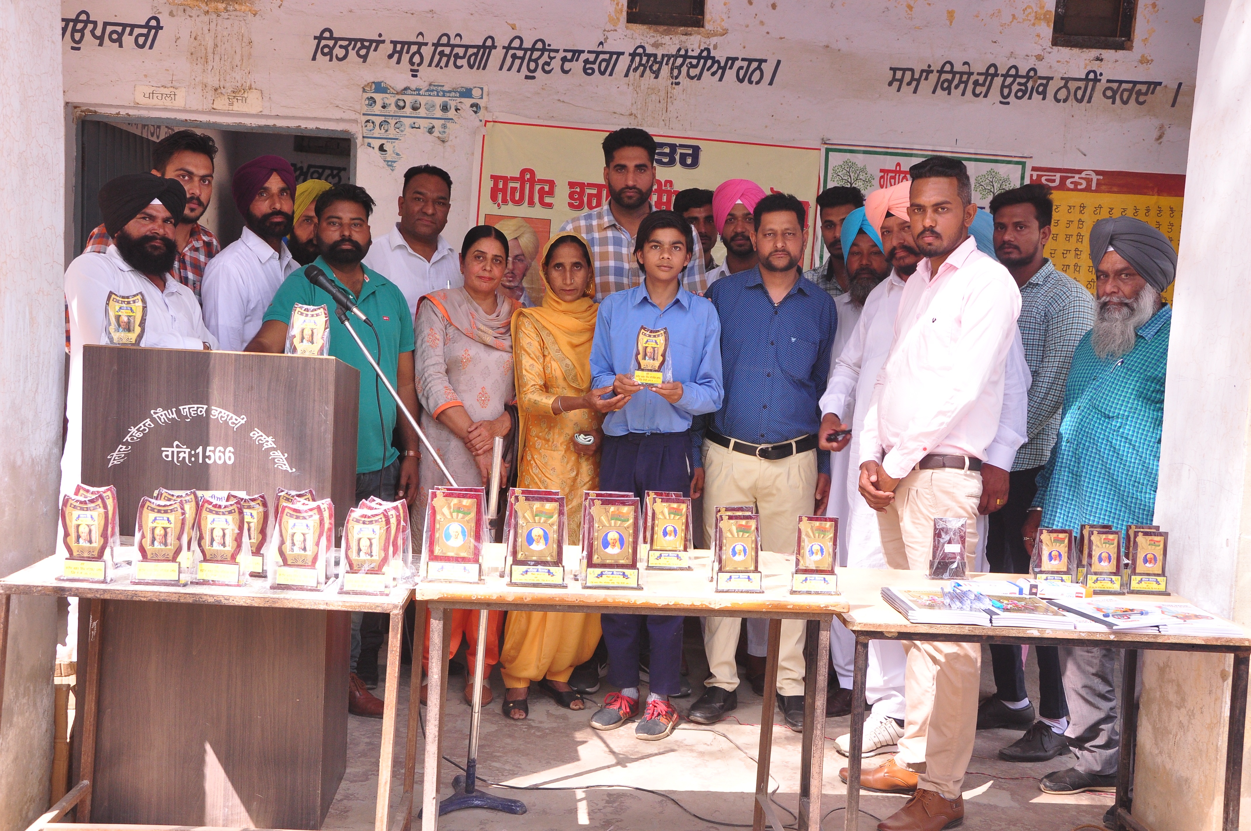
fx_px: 1354
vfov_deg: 34.1
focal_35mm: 39
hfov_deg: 49.6
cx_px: 626
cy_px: 416
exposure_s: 1/125
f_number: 6.3
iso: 500
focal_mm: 26
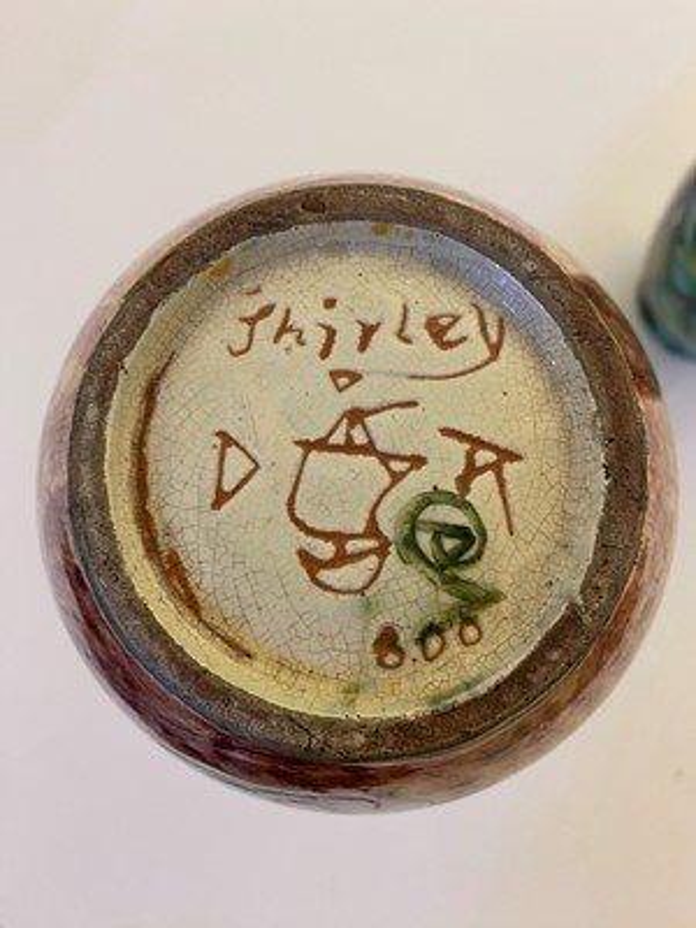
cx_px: 348
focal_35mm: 26
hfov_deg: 53.1
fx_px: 697
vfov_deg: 67.3
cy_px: 464
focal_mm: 4.25
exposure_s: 1/50
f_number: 1.8
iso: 100
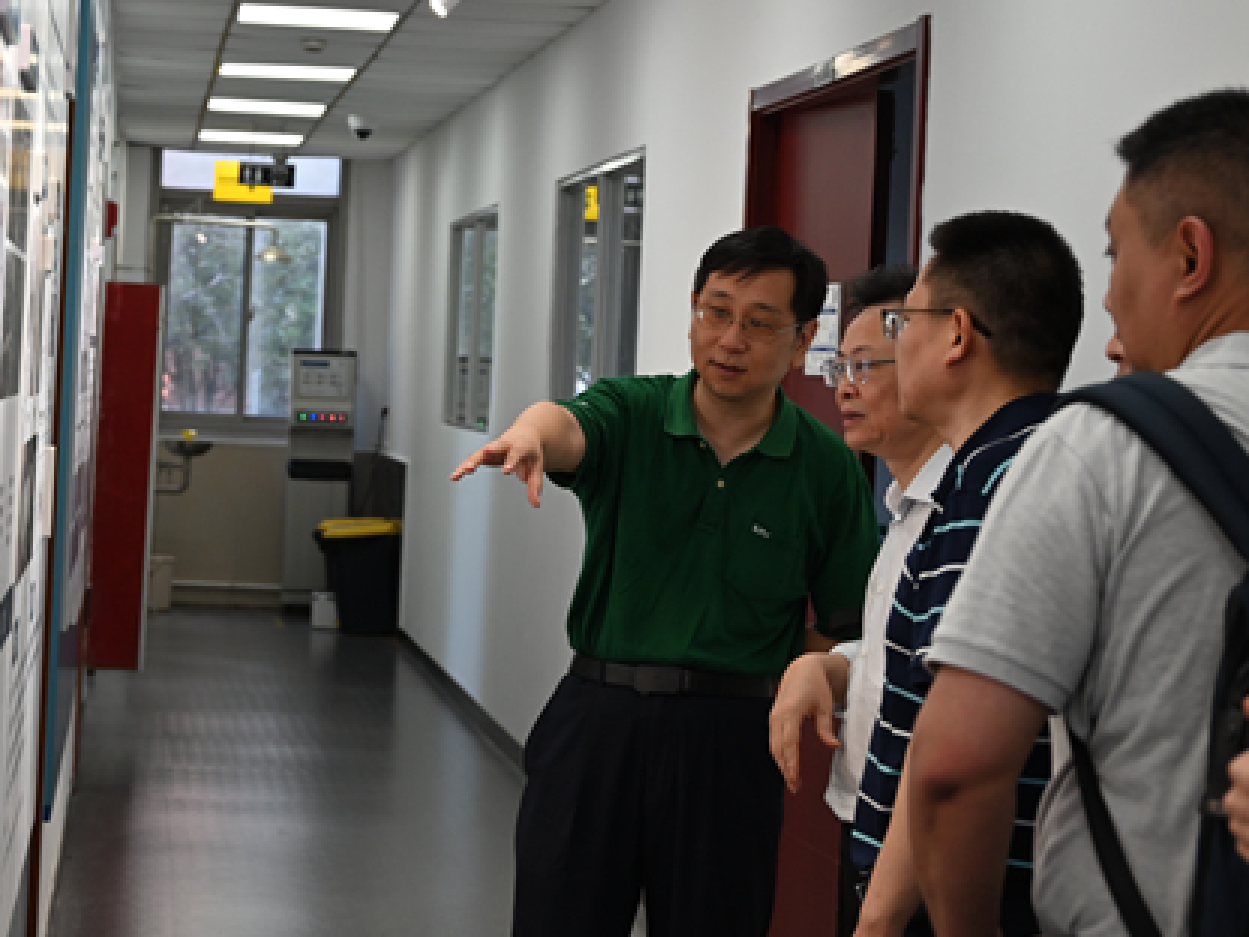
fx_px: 3356
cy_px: 387
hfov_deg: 21.1
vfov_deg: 15.9
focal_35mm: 93
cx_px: 531
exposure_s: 1/125
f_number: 6
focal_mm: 67
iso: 1000
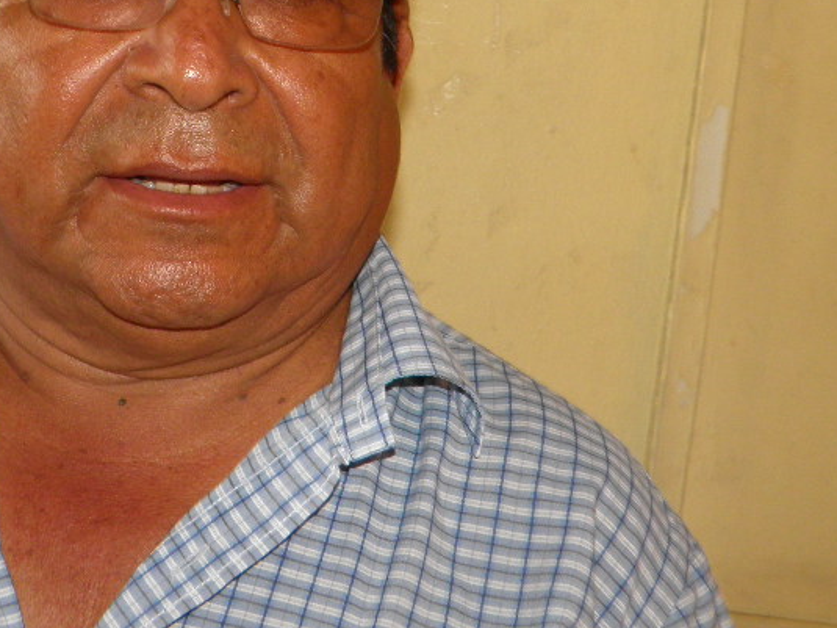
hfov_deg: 28.5
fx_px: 1620
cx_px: 205
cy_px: 128
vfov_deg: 21.7
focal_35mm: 67
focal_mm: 4.9
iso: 100
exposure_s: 1/30
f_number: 2.8
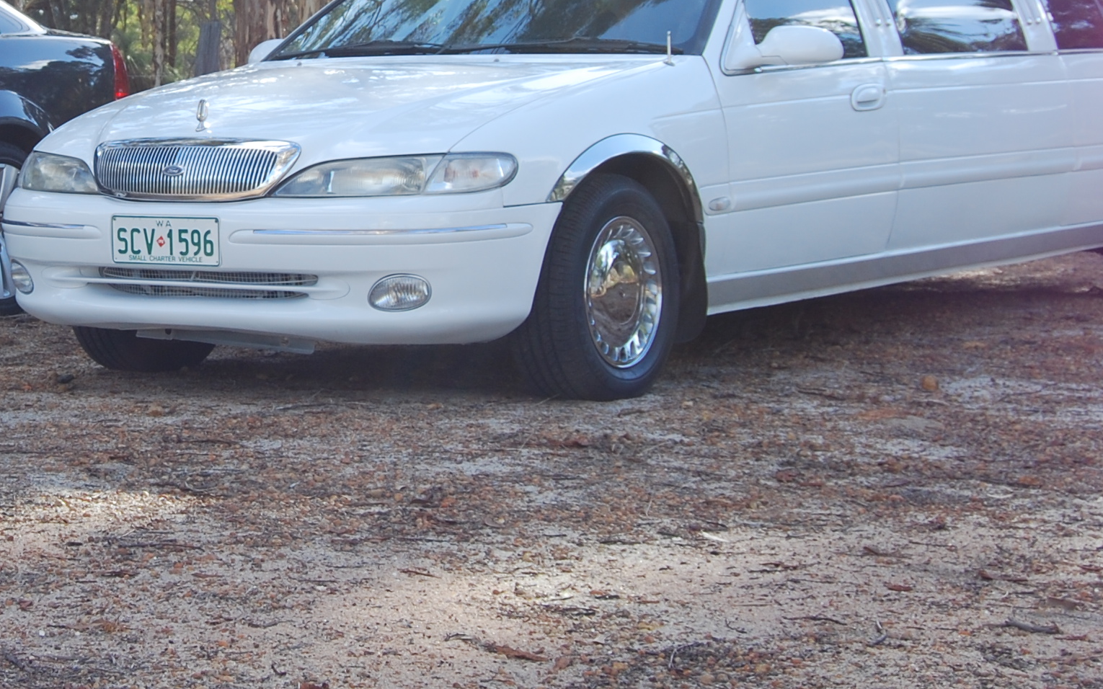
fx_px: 2795
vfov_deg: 13.9
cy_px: 62
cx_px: 115
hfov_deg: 21.8
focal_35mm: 93
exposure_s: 1/125
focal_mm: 24
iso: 110
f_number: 5.6
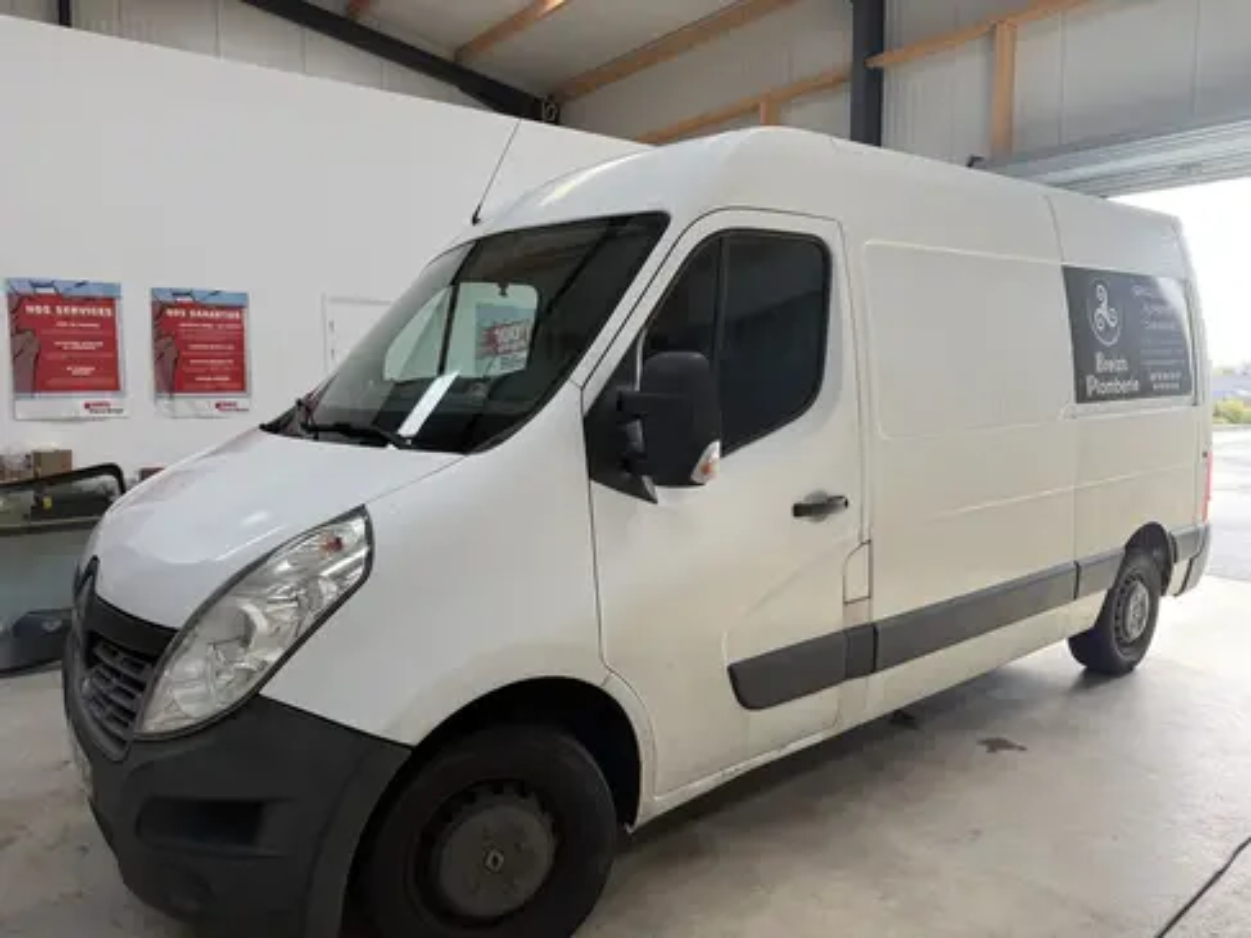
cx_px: 626
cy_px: 469
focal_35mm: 24
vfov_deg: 56.8
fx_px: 867
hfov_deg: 71.6
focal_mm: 6.76
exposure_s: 1/121
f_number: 1.78
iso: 80
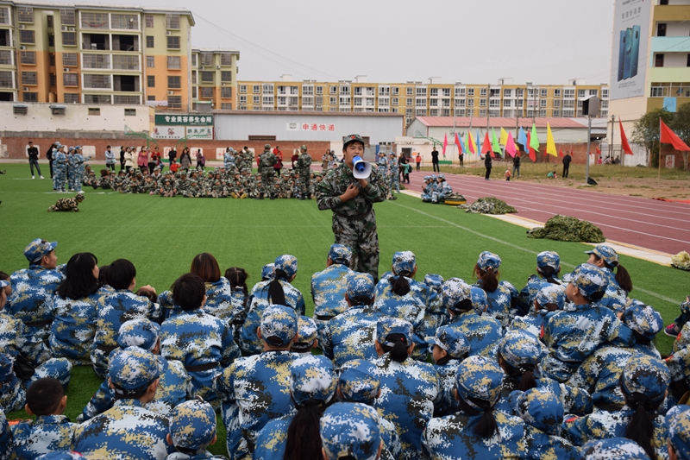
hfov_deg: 43.6
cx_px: 345
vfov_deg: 29.9
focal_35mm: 45
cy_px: 230
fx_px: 862
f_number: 5.6
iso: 400
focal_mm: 30
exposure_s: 1/125
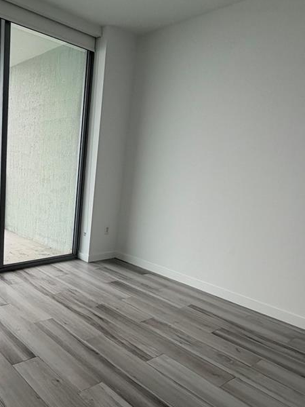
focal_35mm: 28
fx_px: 329
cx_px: 52
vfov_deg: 63.2
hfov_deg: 46.5
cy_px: 232
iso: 50
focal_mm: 2.22
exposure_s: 1/152
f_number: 2.2
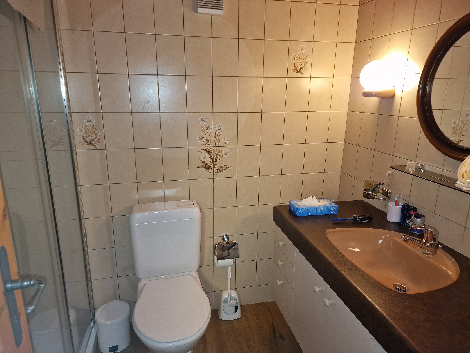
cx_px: 235
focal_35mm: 23
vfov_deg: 58.9
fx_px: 312
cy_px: 176
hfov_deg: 73.9
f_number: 1.8
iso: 640
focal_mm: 6.4
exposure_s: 1/100
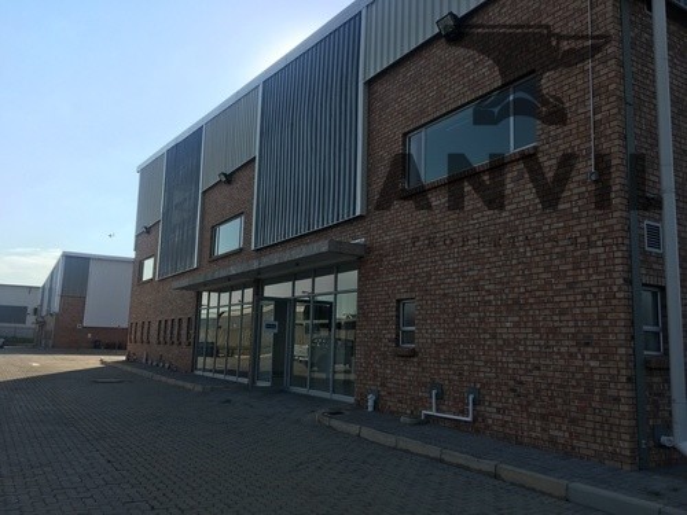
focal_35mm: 29
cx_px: 344
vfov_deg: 48.2
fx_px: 576
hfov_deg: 61.7
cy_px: 258
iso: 25
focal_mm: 4.15
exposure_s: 1/1709
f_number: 2.2
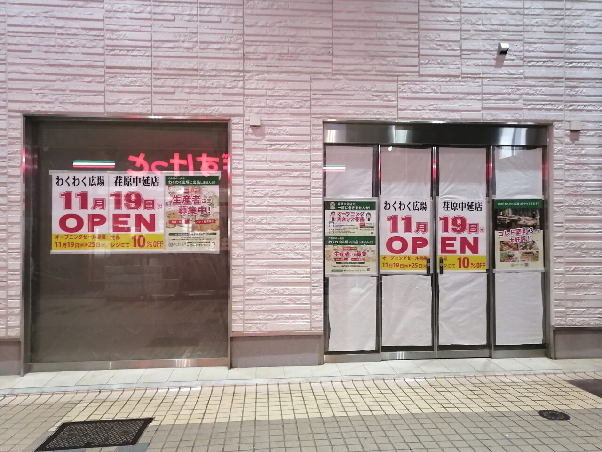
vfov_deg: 51.4
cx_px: 301
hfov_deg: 65.3
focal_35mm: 27
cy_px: 226
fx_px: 470
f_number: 1.8
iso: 200
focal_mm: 3.62
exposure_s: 1/33.3
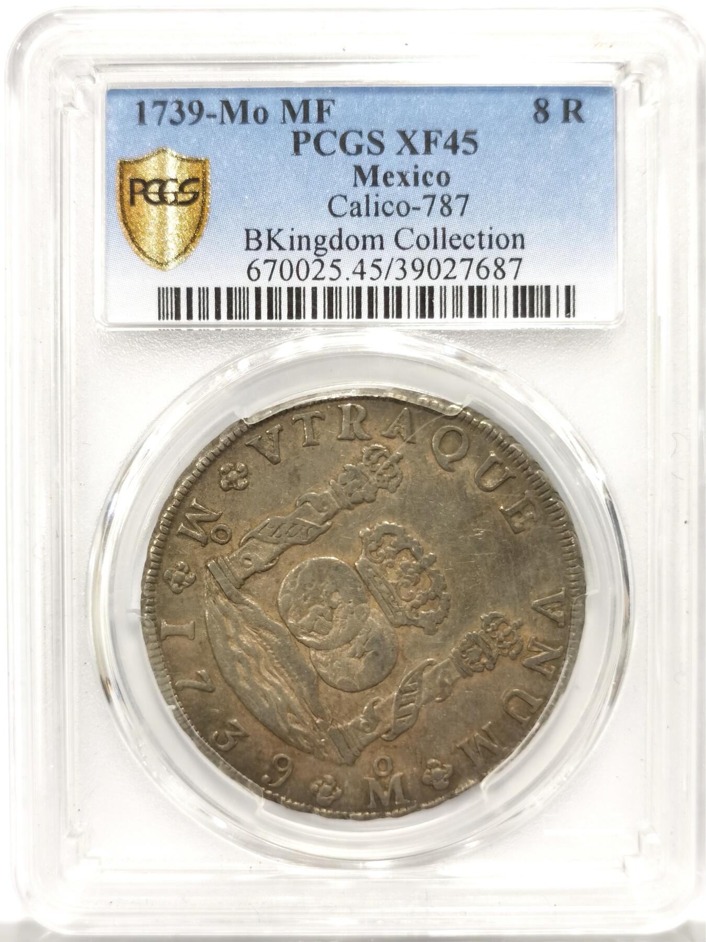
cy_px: 471
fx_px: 1468
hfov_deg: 27.0
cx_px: 353
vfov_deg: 35.5
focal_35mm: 54
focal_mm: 5.56
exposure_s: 1/100
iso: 200
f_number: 16
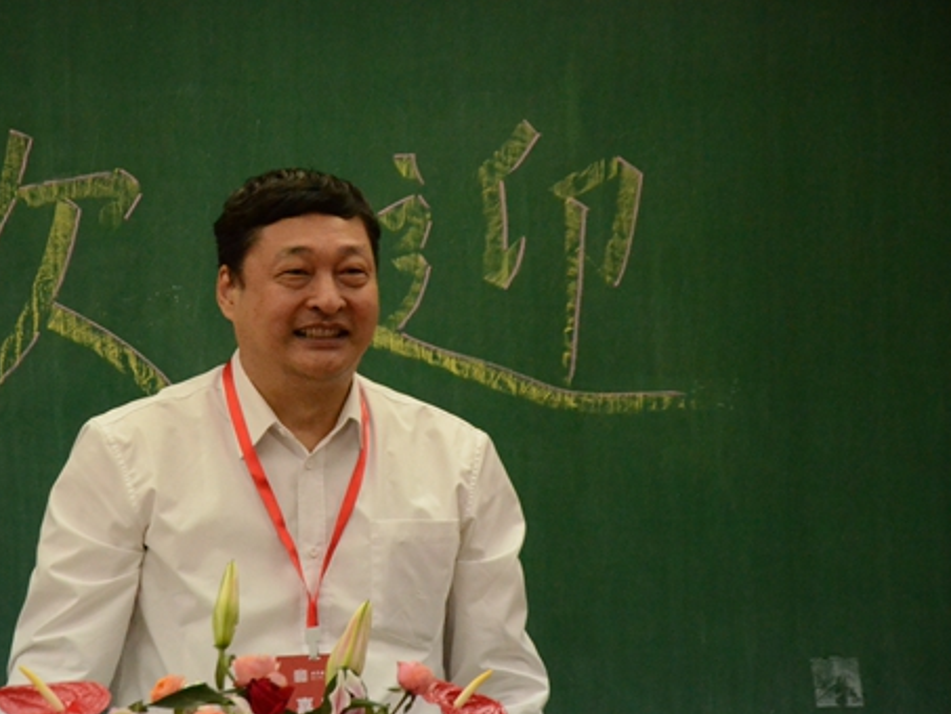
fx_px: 5872
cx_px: 327
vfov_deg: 7.0
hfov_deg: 9.3
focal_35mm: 214
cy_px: 321
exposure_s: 1/500
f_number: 5.6
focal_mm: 105
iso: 5000
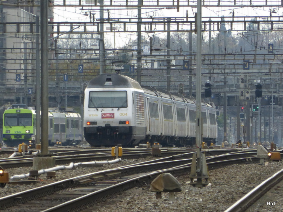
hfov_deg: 4.1
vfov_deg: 3.1
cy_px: 106
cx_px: 142
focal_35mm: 480
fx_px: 3926
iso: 250
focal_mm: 86
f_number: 6.4
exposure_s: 1/125
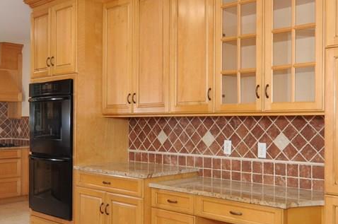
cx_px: 192
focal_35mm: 41
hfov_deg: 47.3
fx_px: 384
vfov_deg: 32.3
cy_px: 142
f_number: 11
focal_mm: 12
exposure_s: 1/20
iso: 320
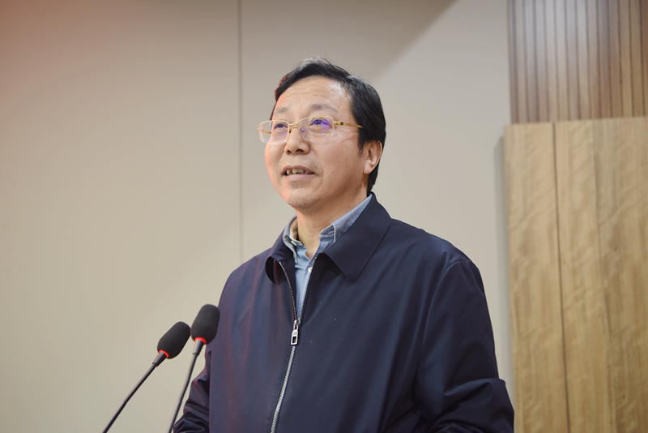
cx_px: 324
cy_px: 216
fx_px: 864
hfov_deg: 41.1
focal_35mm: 48
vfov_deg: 28.1
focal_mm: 48
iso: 1000
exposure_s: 1/40
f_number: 3.2
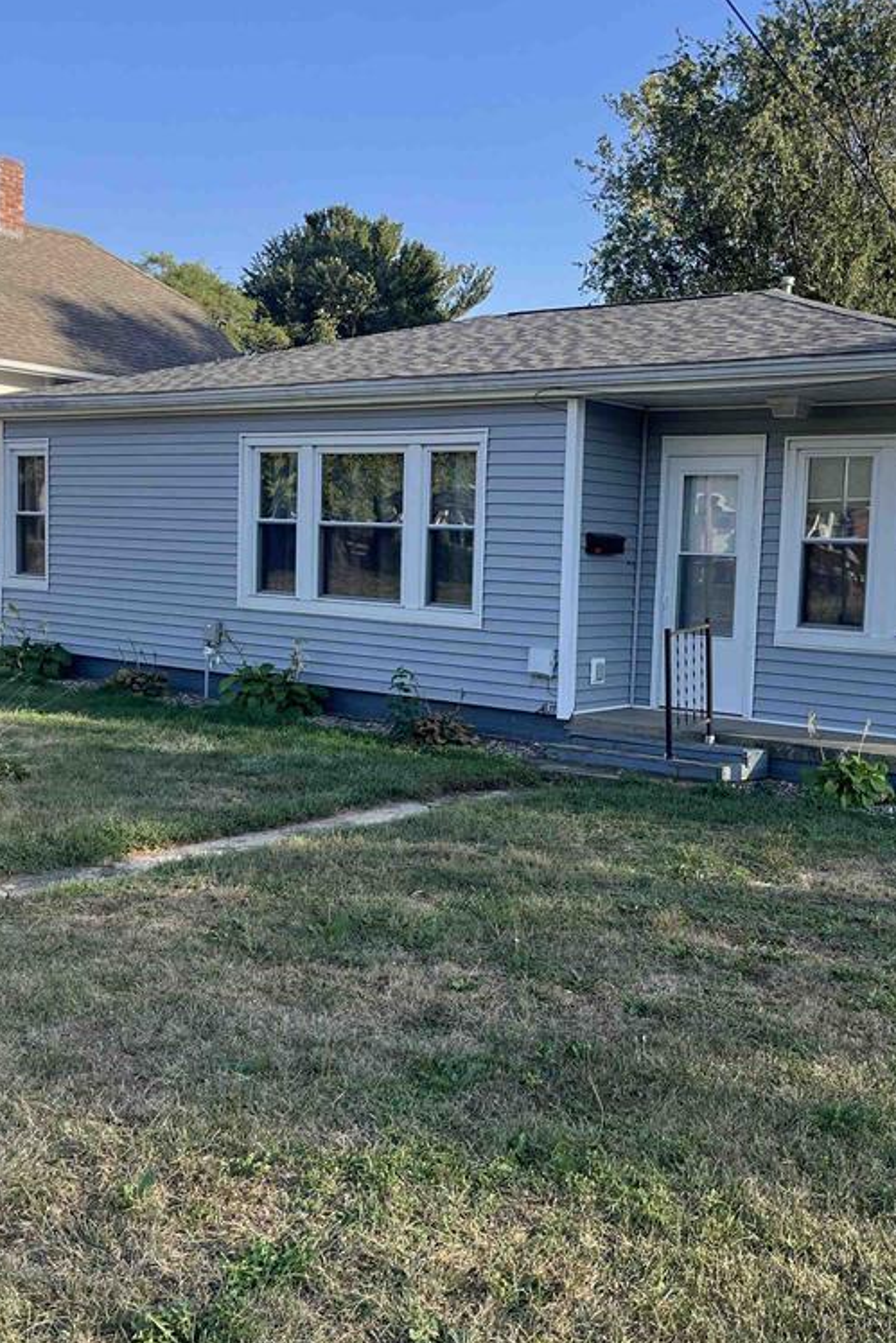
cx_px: 621
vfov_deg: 51.9
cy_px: 668
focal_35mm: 37
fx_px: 1381
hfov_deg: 35.5
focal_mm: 5.1
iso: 50
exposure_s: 1/1339
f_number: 1.6
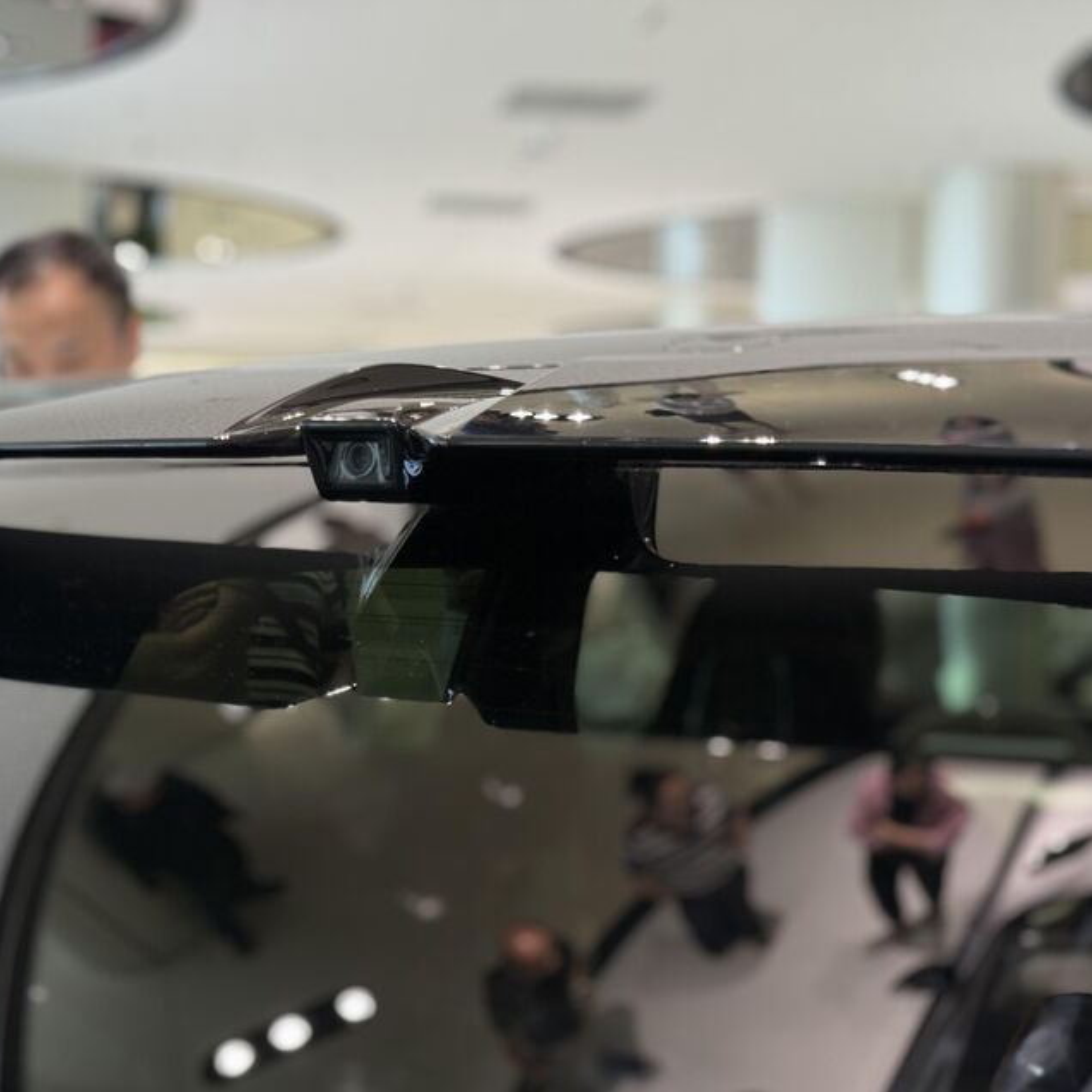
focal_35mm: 57
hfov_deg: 29.8
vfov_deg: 30.0
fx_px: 2034
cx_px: 362
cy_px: 545
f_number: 1.78
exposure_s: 1/100
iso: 64
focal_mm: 6.76
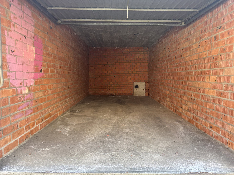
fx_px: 162
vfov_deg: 56.8
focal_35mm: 24
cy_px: 88
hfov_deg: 71.6
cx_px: 117
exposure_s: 1/121
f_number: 1.78
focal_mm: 6.76
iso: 80
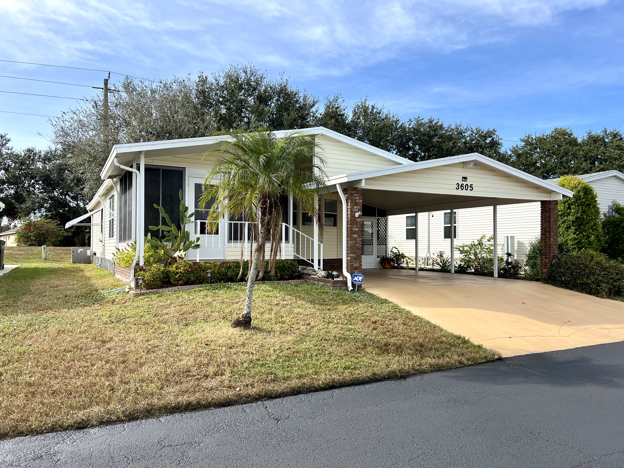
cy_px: 234
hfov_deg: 67.3
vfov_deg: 53.1
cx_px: 312
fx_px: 469
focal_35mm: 26
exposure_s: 1/2762
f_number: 1.5
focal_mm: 5.7
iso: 50
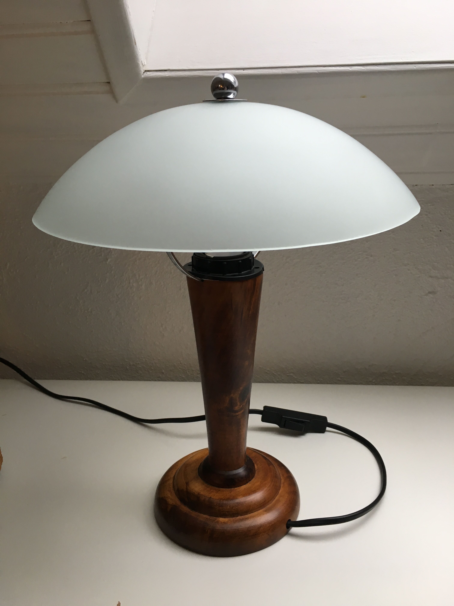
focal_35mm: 29
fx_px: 507
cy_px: 303
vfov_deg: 61.7
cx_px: 227
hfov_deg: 48.2
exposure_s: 1/33
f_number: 2.2
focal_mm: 4.15
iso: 64
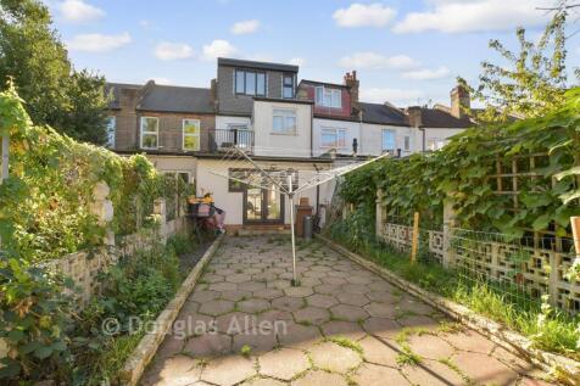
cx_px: 290
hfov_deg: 100.4
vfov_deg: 77.3
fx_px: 242
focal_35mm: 15
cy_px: 193
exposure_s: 1/100
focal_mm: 10
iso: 160
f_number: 8
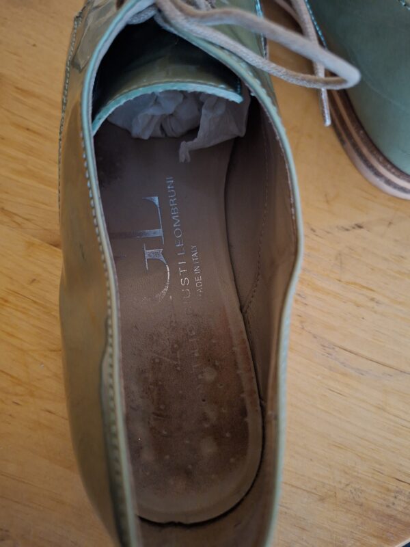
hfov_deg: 58.9
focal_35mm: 23
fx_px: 363
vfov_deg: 73.9
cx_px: 205
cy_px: 274
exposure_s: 1/20
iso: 1250
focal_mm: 5.54
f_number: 1.8
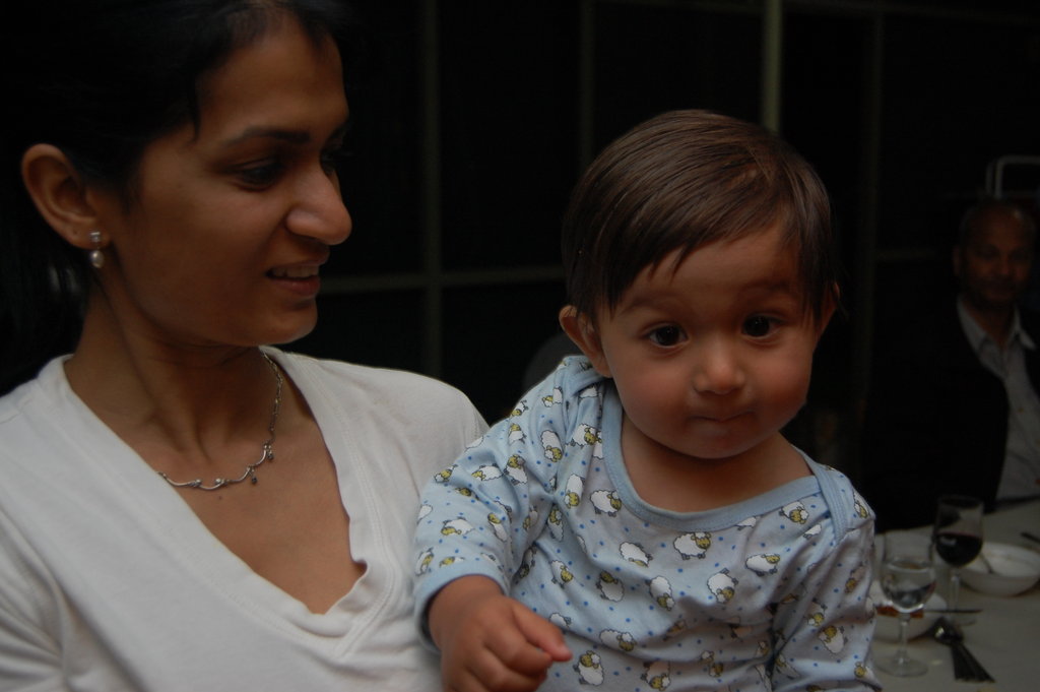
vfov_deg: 34.2
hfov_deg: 49.6
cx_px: 520
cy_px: 346
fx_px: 1126
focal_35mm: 39
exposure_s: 1/60
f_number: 4.2
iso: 400
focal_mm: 26
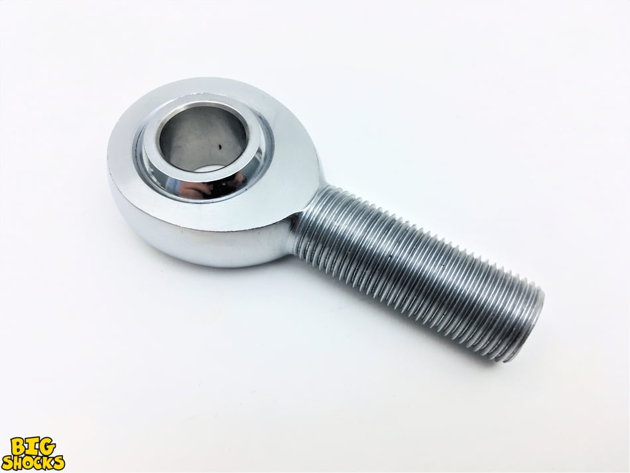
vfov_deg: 48.2
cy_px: 236
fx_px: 528
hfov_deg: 61.6
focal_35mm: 29
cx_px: 315
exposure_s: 1/146
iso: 25
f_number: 2.2
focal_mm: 4.15
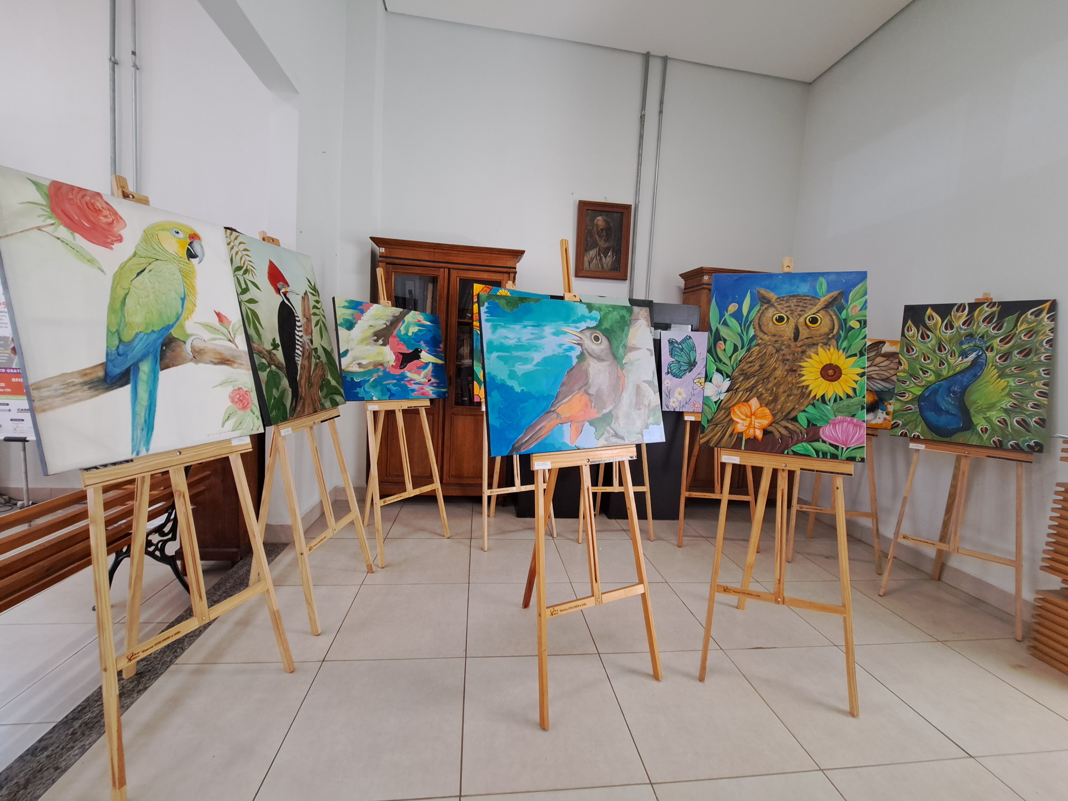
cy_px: 400
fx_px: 401
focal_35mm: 13
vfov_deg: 89.9
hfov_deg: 106.2
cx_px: 534
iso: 200
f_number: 2.2
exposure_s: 1/24
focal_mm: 1.74
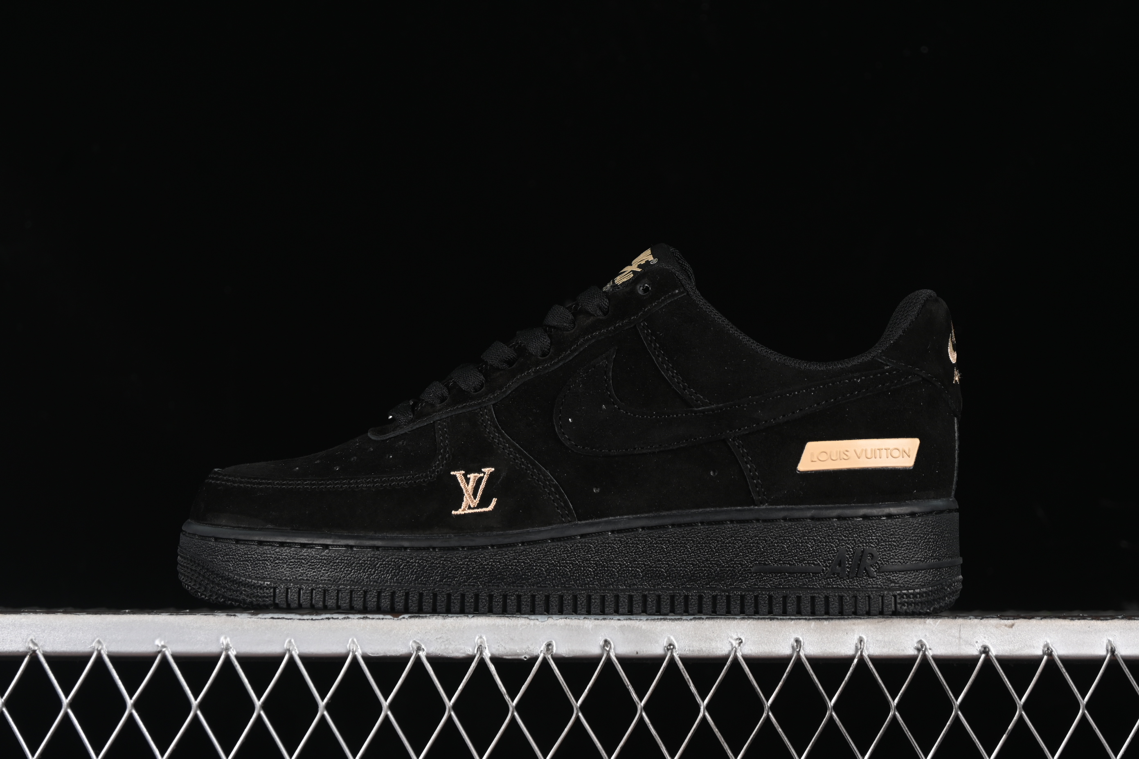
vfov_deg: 18.2
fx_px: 2373
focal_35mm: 75
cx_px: 570
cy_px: 380
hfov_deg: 27.0
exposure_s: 1/50
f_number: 6.3
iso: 160
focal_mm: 50
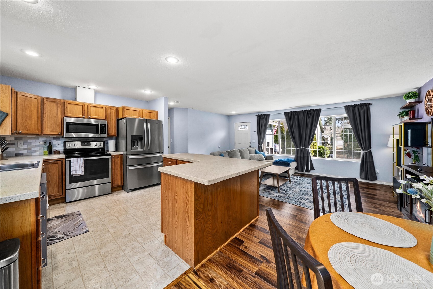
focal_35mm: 12
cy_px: 144
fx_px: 144
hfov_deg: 112.6
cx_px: 216
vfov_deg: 90.1
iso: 1000
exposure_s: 1/8
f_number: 7.1
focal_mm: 12
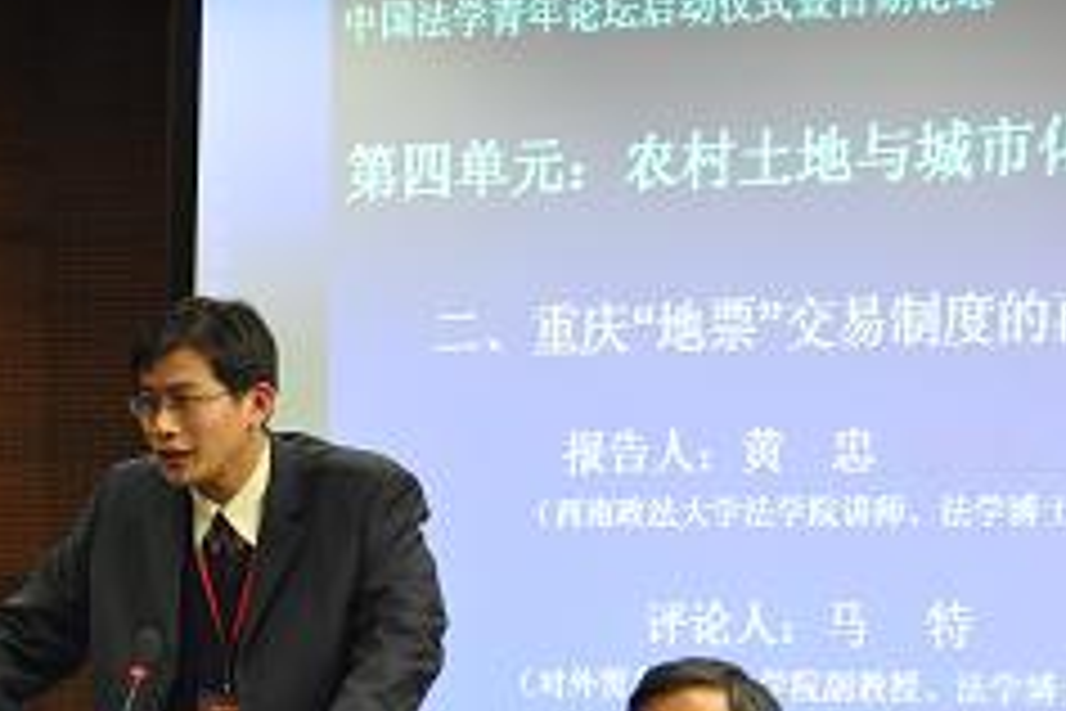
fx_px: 8436
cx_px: 268
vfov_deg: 4.8
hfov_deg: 7.2
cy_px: 565
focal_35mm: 285
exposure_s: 1/30
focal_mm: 105
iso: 1400
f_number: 5.6
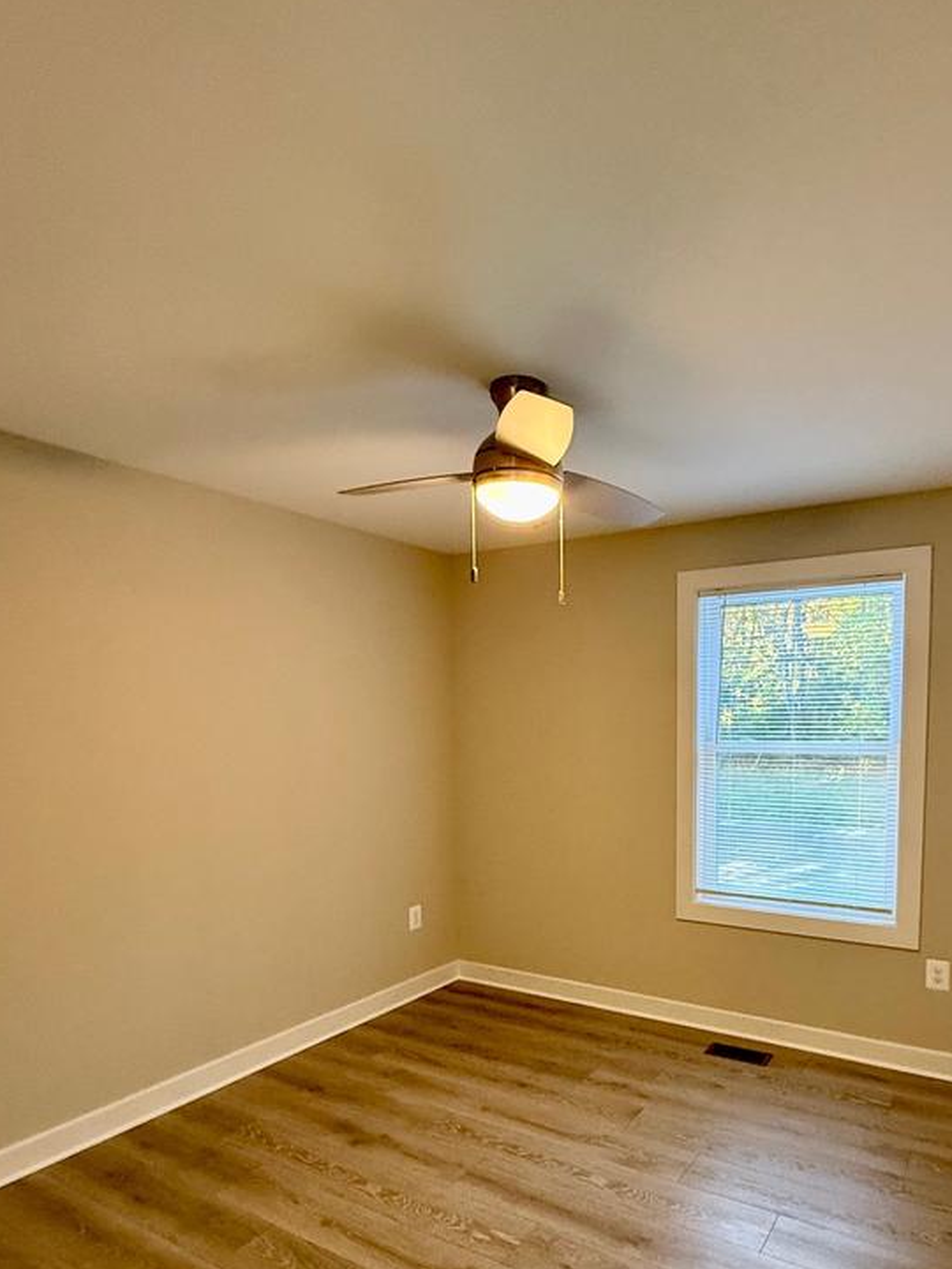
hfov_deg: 62.3
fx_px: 770
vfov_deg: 77.7
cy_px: 788
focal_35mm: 21
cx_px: 610
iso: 320
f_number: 2.2
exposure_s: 1/60
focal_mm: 2.22
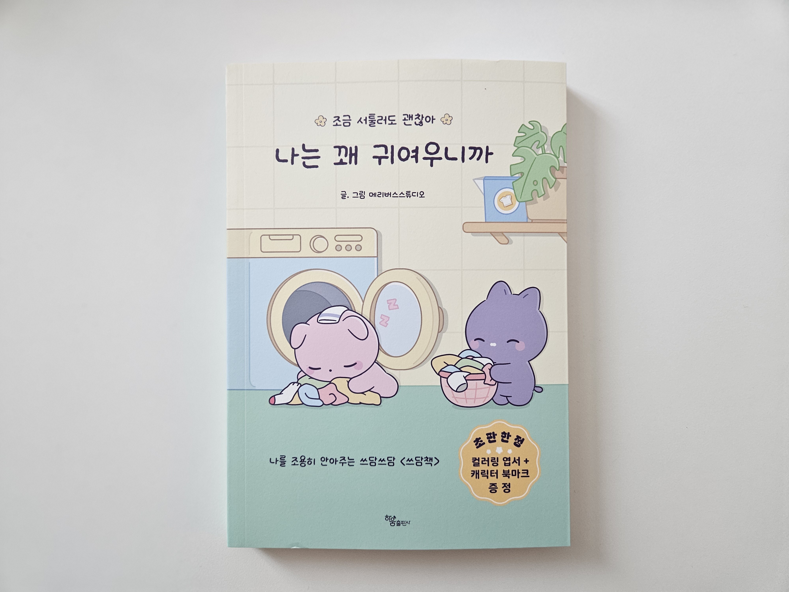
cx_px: 394
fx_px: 524
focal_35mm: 23
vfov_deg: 58.9
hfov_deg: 73.9
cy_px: 296
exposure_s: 1/120
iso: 250
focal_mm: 5.4
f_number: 1.8
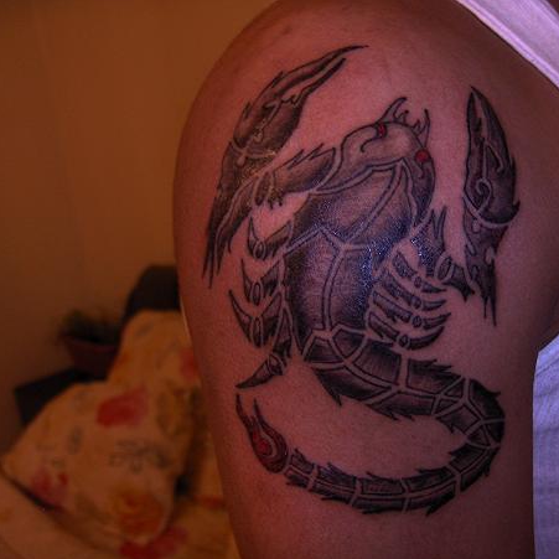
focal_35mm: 47
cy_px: 284
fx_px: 859
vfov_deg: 36.1
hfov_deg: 35.8
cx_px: 356
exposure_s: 1/8.16
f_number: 2.8
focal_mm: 8
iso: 200
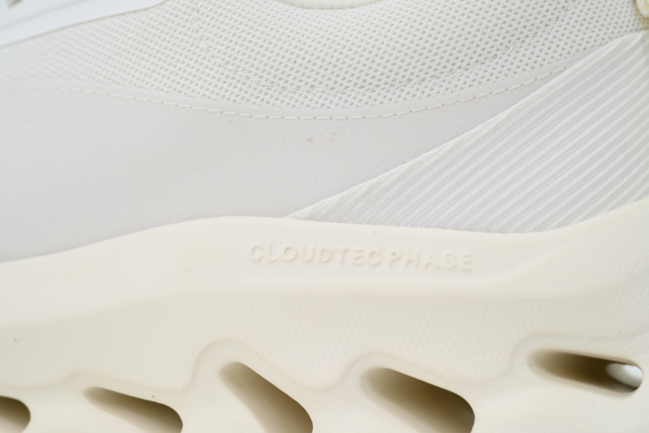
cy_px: 216
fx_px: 1550
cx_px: 324
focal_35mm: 86
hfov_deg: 23.6
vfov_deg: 15.9
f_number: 11
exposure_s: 1/100
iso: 400
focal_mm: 86
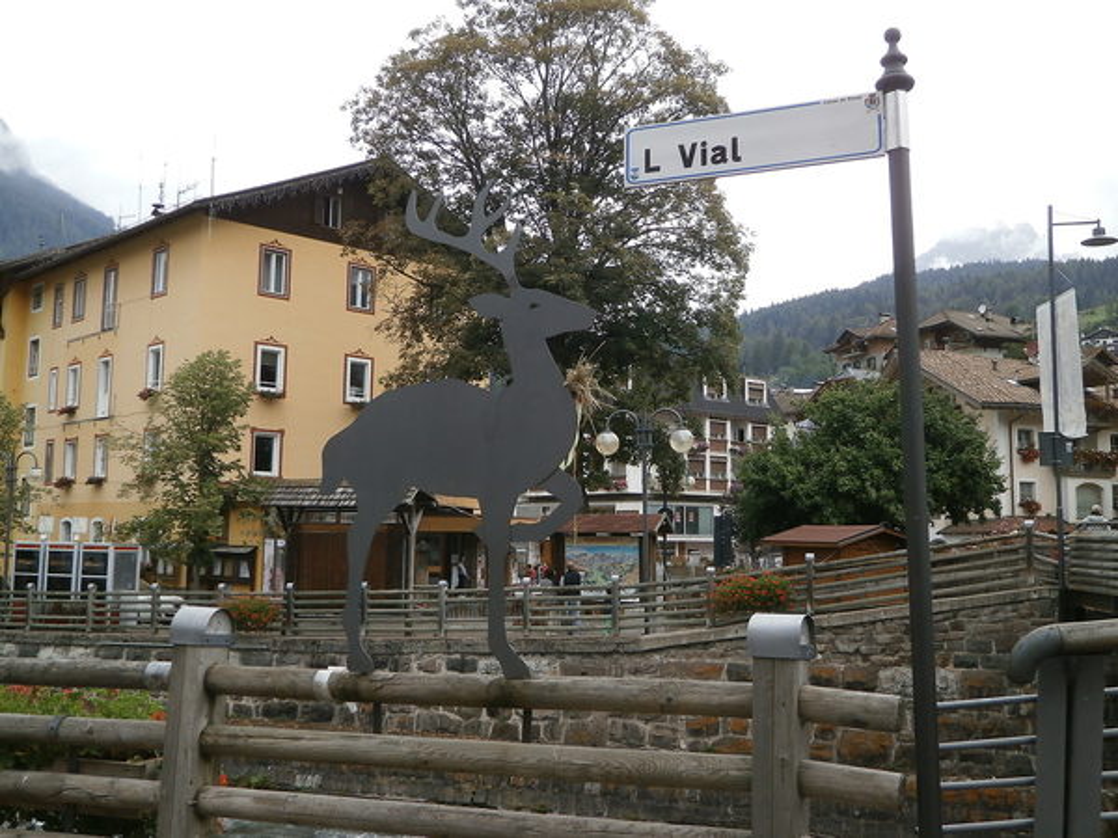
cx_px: 559
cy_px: 419
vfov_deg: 39.7
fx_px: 1163
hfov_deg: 51.4
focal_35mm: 36
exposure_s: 1/250
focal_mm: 6.4
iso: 100
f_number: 3.1
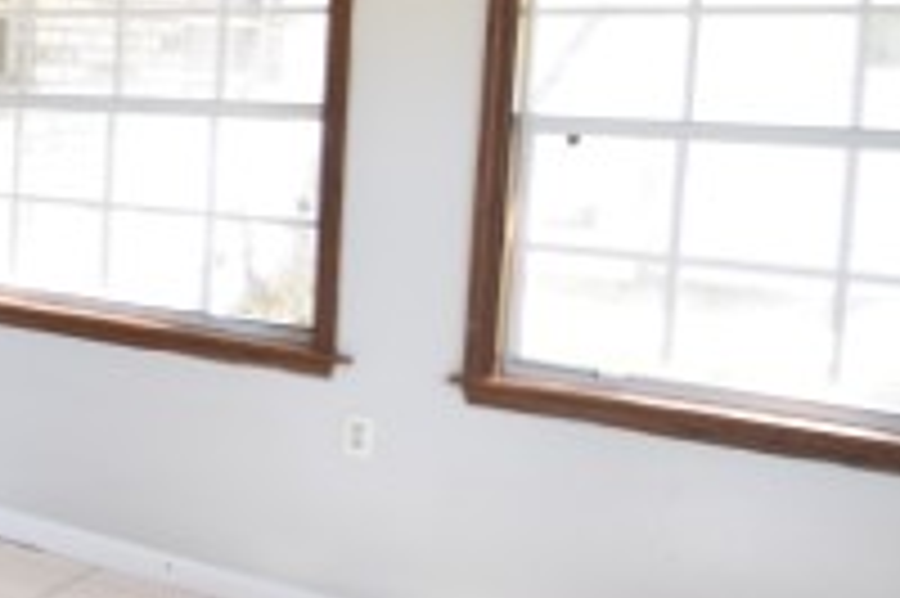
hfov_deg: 26.3
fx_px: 1349
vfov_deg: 24.7
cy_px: 130
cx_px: -468
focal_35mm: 54
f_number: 3.5
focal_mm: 10
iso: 800
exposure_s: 1/90
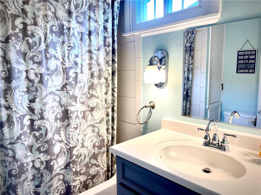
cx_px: 130
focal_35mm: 25
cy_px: 98
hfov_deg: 69.4
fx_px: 188
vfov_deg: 54.9
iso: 40
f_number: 1.6
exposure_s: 1/120
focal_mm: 5.1
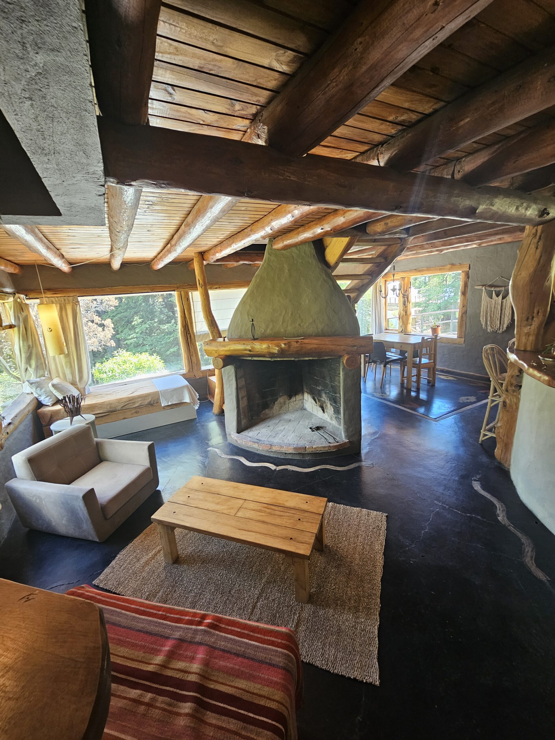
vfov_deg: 106.2
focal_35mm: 13
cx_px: 278
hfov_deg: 89.9
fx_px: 278
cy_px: 370
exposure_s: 1/50
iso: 160
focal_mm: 2.2
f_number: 2.2
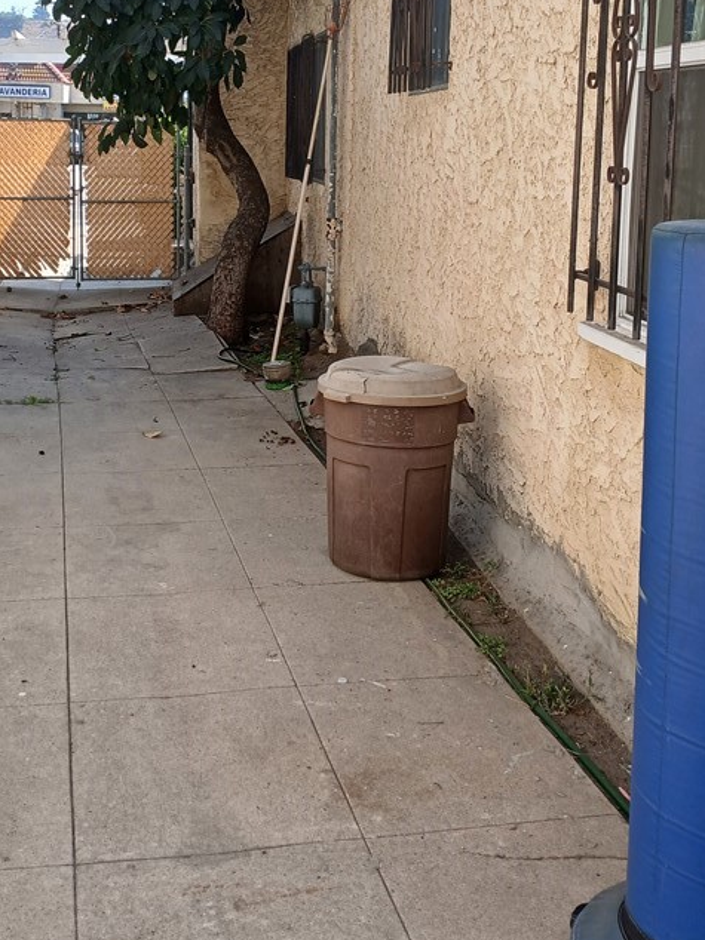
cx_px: 236
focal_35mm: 42
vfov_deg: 43.8
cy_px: 274
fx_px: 1141
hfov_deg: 34.0
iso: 20
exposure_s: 1/176
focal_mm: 3.98
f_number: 1.8
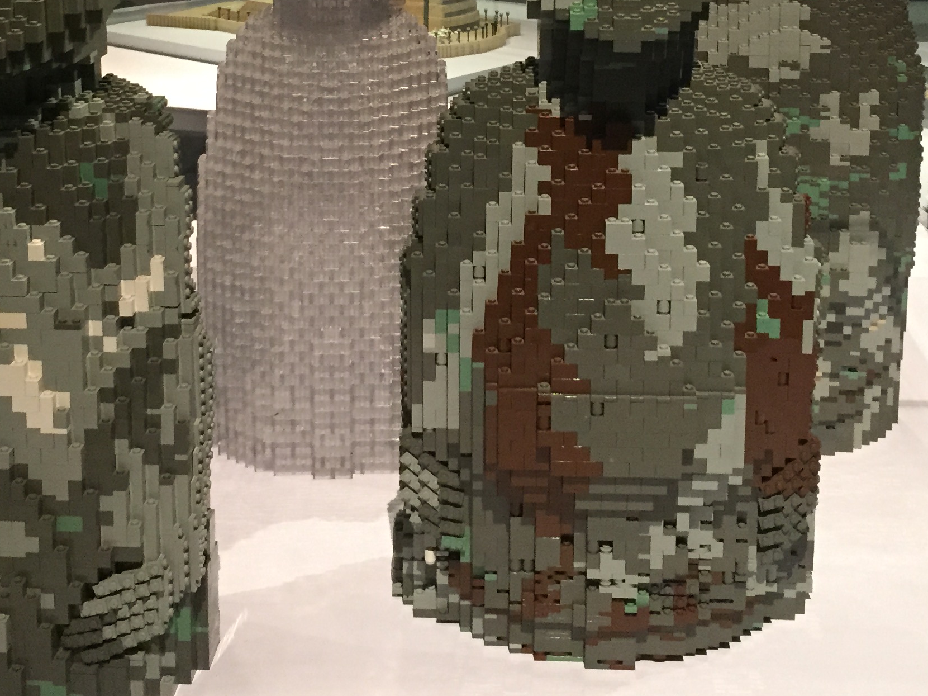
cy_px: 60
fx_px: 1528
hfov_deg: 33.8
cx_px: 439
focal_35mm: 57
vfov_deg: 24.8
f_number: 2.2
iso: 250
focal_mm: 4.15
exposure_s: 1/30
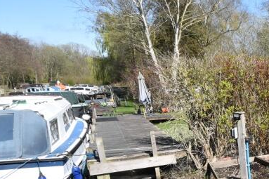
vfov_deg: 31.8
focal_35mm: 40
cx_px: 327
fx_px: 299
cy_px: 160
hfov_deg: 36.6
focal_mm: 10
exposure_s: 1/320
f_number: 9
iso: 200
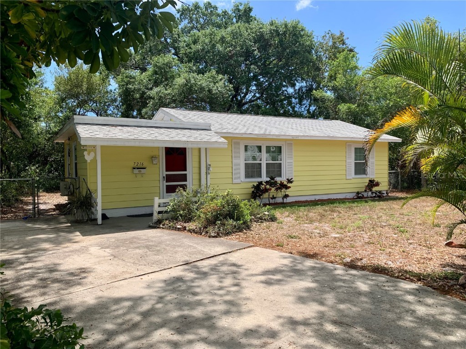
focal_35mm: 26
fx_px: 350
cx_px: 233
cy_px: 174
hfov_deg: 67.3
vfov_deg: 53.1
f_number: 1.8
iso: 25
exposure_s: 1/1585
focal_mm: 4.25
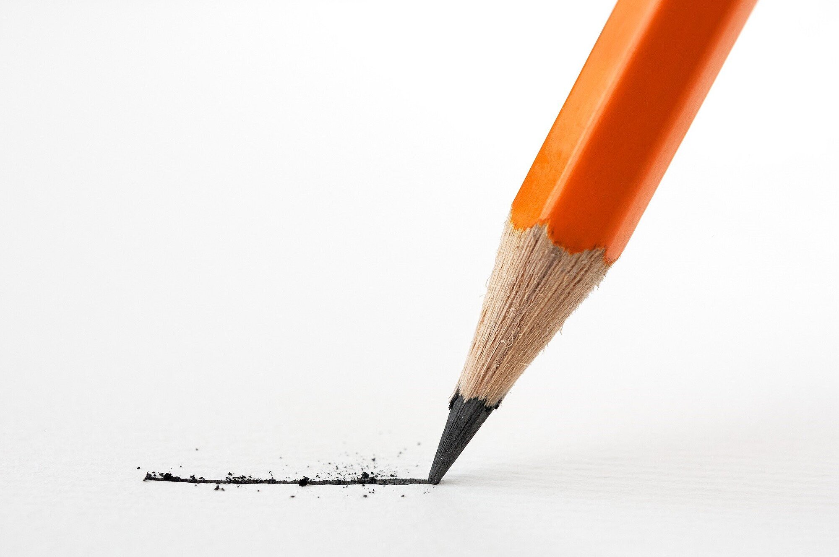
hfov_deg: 24.6
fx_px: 1920
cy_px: 278
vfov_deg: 16.5
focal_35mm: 82
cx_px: 420
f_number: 11
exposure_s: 1/2
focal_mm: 55
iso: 200
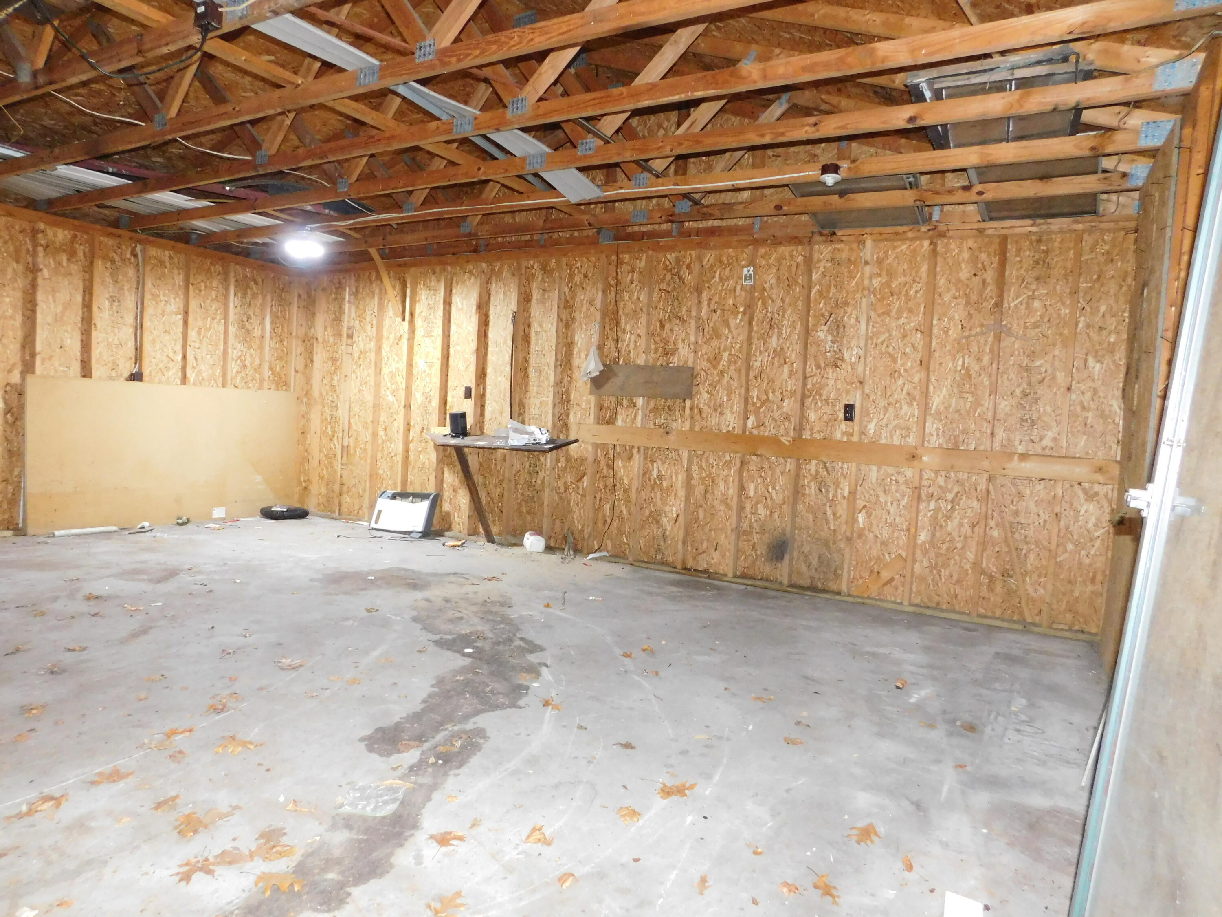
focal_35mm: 23
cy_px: 458
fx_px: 812
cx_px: 611
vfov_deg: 58.9
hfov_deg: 73.9
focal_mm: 4
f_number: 3
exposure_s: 1/30
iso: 640
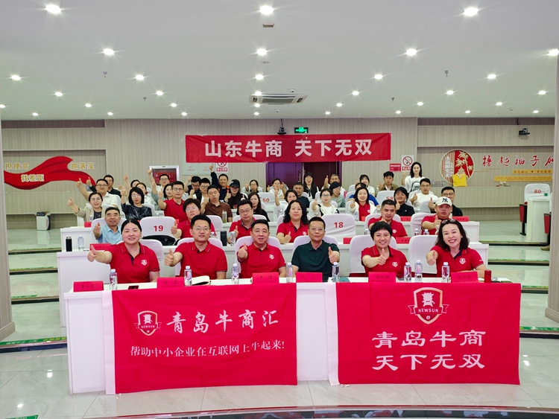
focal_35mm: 23
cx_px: 280
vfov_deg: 58.9
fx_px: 372
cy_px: 210
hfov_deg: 73.9
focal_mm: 6.68
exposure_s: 1/60
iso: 1000
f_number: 2.8
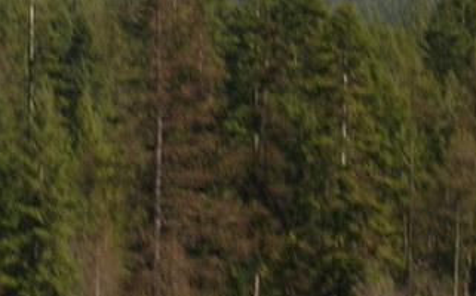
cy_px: -145
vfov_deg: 3.8
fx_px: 4472
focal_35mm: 345
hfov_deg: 6.1
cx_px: 0
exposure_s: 1/134
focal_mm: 17.1
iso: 50
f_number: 8.2
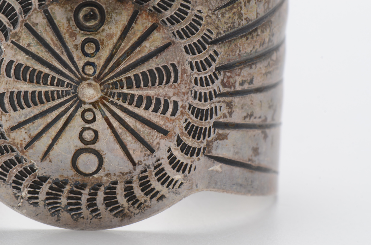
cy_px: 122
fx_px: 1311
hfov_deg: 16.1
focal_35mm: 128
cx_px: 186
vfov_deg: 10.7
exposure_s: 1/125
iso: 200
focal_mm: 85
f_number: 16
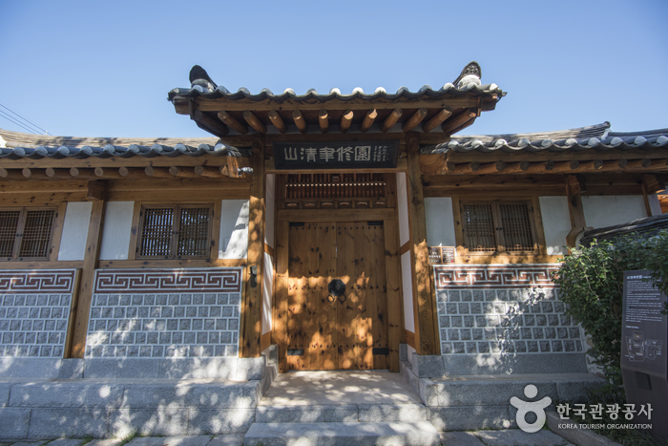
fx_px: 315
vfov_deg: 70.5
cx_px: 334
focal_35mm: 17
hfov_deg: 93.3
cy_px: 223
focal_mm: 17
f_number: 8
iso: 400
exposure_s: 1/250
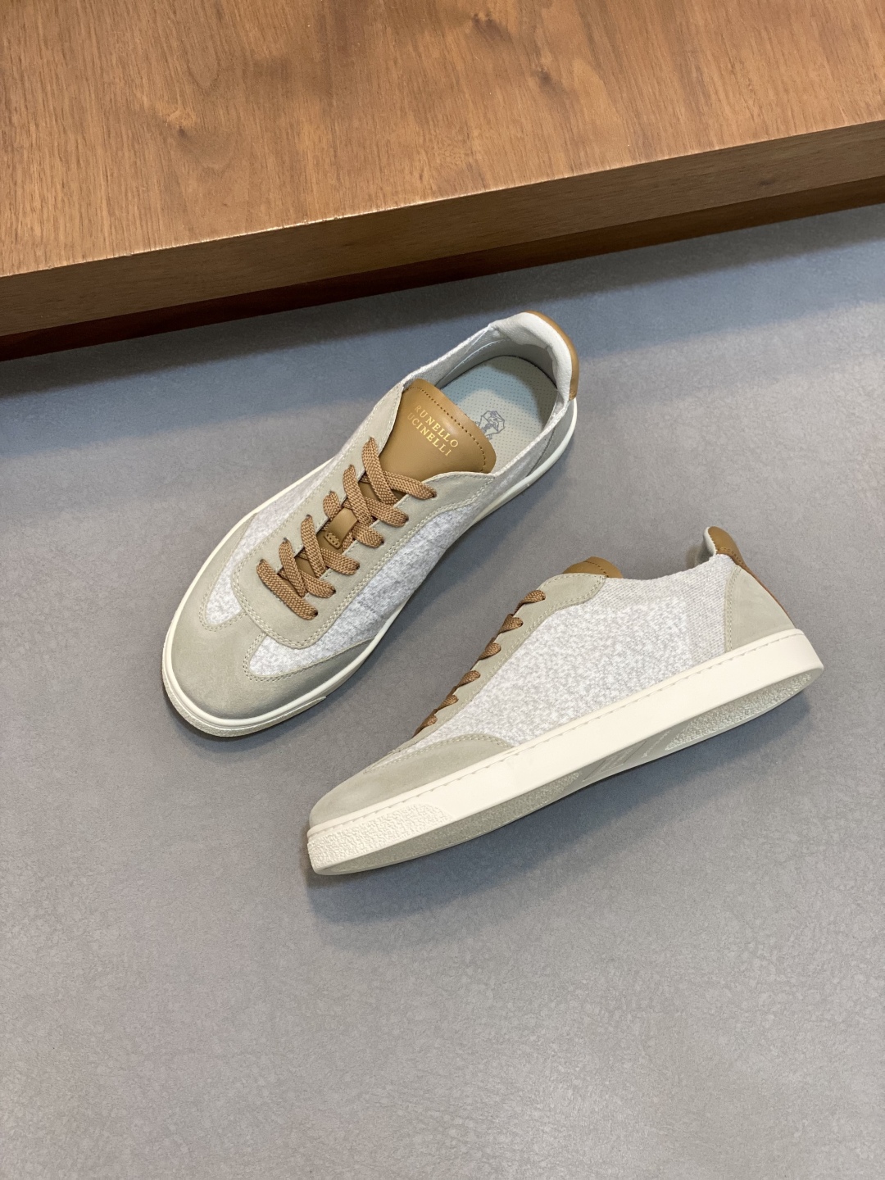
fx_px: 1773
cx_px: 442
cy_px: 590
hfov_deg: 28.0
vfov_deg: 36.8
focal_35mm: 52
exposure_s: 1/100
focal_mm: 6
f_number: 2
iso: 125
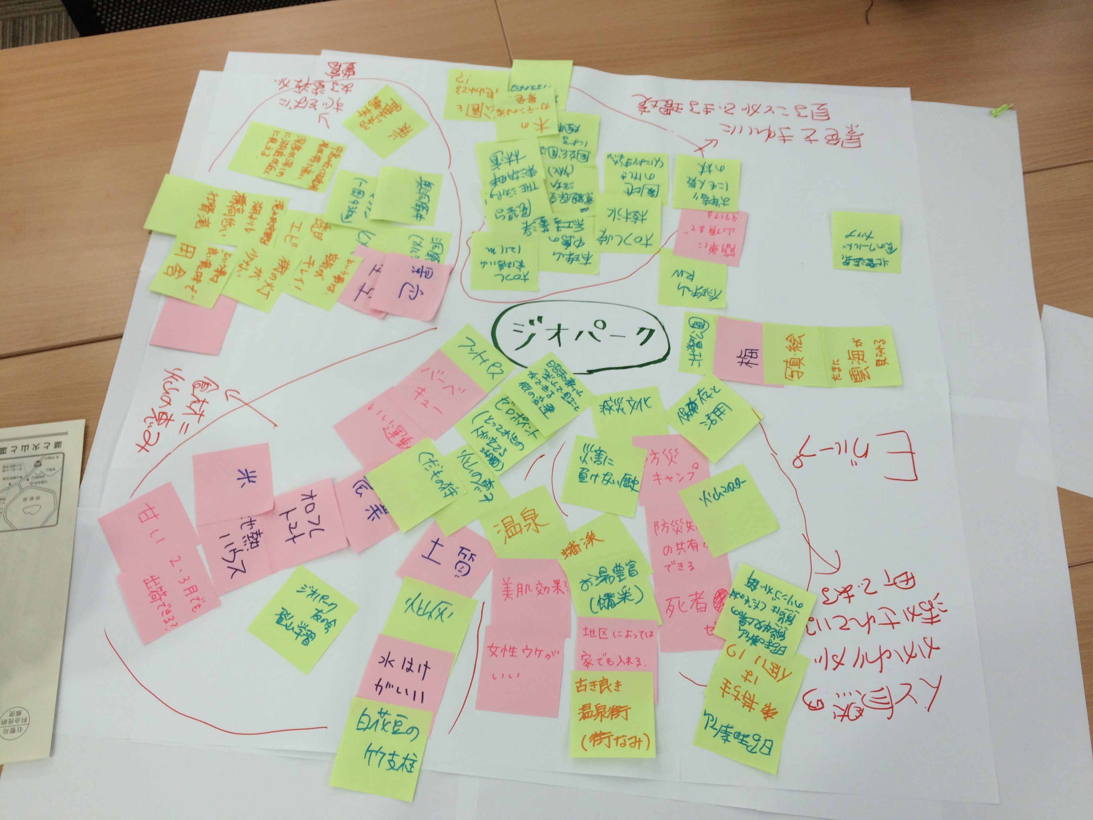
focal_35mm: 29
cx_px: 546
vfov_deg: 48.2
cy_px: 410
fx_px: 916
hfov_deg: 61.7
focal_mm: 4.2
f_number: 2.2
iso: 40
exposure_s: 1/60
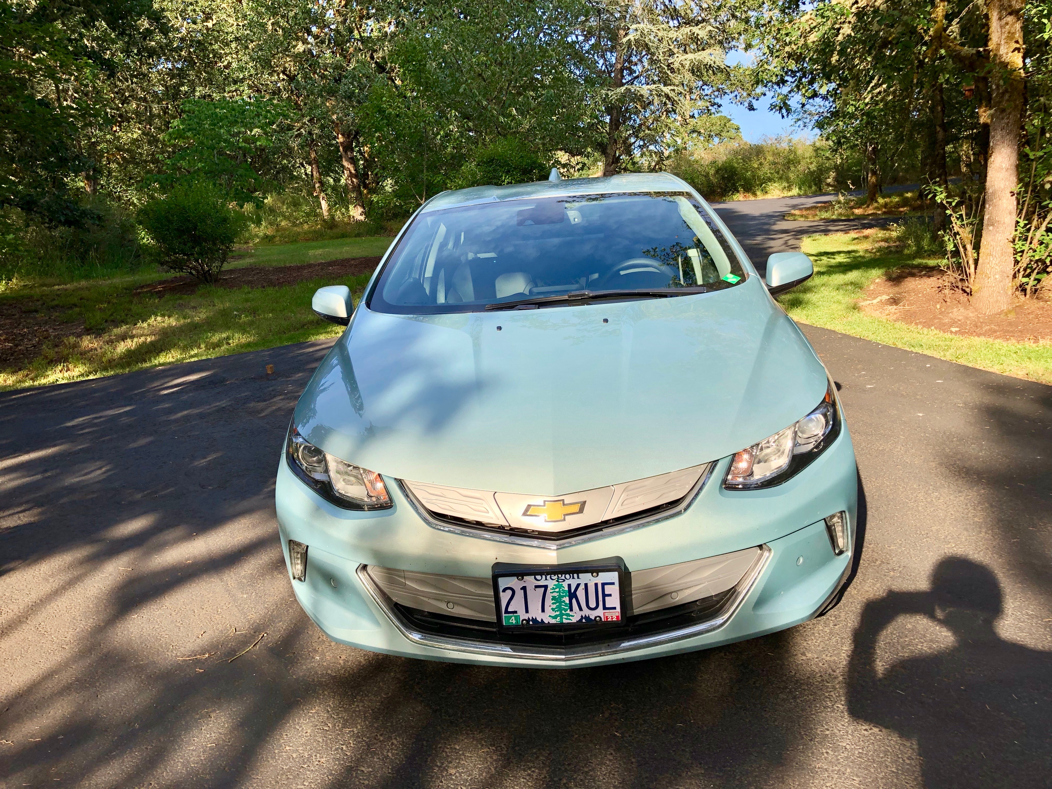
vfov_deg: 49.7
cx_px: 526
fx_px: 851
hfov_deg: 63.4
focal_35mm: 28
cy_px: 394
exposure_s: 1/585
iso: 20
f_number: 1.8
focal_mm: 3.99
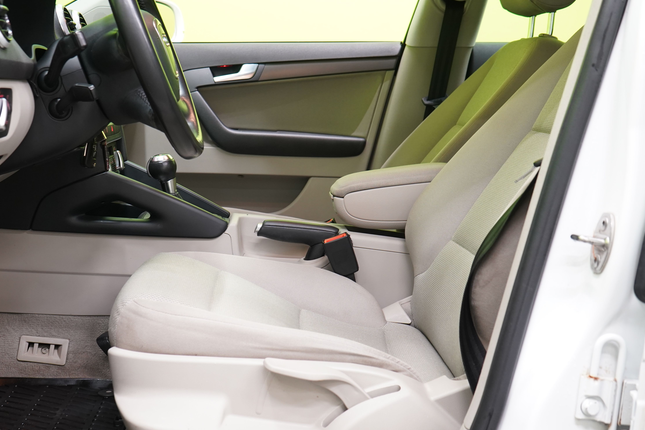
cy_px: 190
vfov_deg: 27.0
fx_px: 896
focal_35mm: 50
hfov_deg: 39.4
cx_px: 256
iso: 1250
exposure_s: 1/20
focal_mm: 37
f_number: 5.6
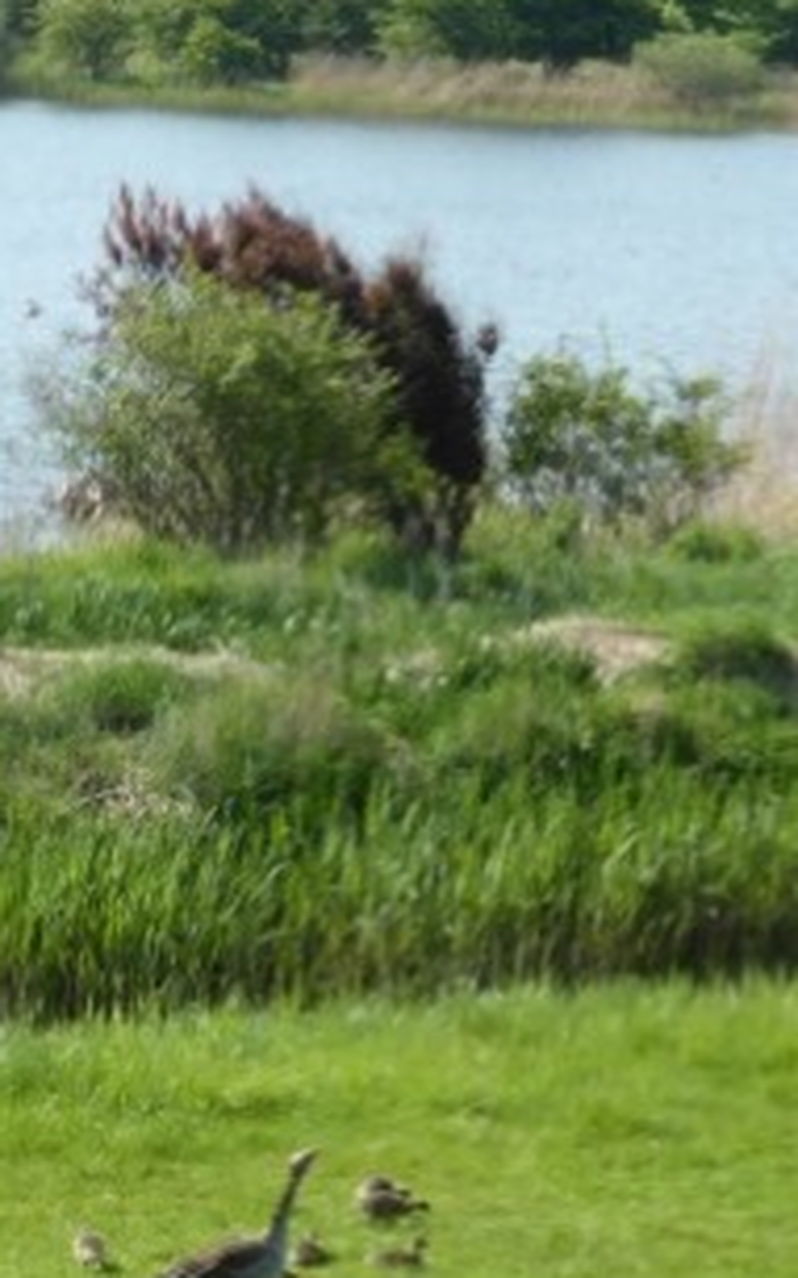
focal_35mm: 172
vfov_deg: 12.1
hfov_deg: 7.5
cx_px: -292
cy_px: 1182
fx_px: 5991
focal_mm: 8.5
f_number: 4.2
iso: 100
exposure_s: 1/500
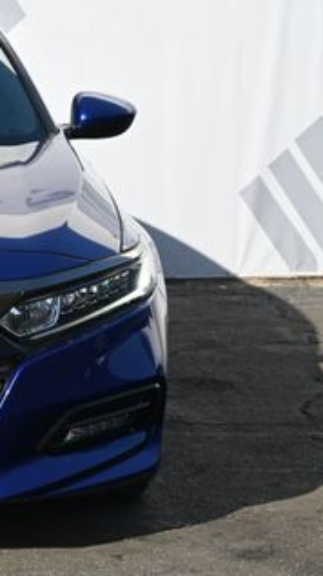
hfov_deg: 9.5
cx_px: -180
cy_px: 210
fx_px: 1891
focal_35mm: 124
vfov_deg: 17.3
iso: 125
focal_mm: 39
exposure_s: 1/250
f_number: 5.6
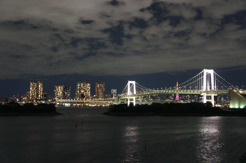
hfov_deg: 45.4
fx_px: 294
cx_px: 123
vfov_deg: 31.2
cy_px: 82
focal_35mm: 43
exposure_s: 1/10
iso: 6400
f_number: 4
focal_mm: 29
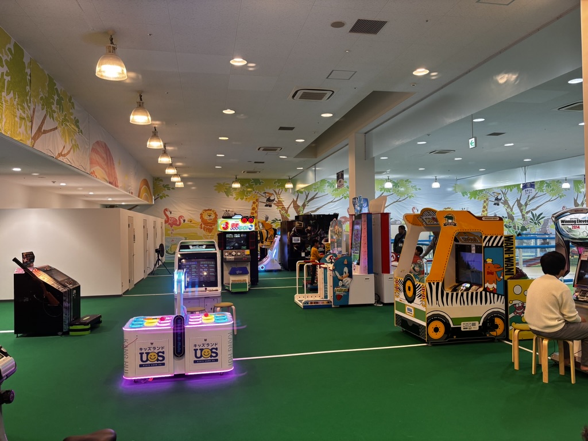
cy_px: 220
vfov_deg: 53.1
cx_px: 294
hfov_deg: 67.3
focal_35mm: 26
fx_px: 442
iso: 80
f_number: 1.6
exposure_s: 1/60
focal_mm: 5.96
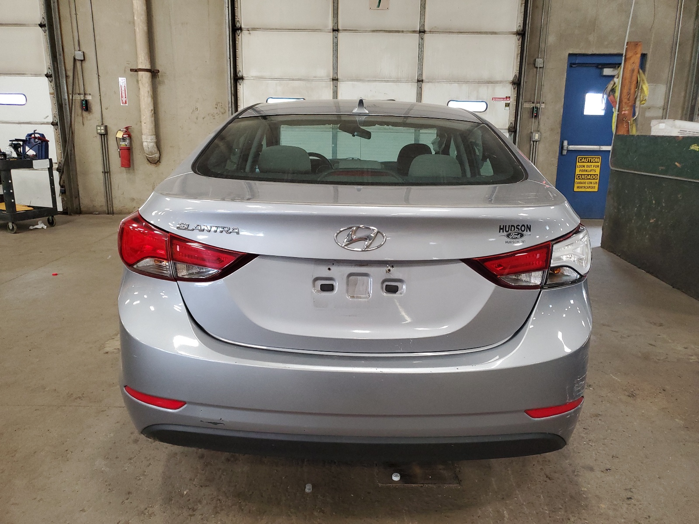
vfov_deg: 53.1
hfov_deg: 67.3
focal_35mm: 26
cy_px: 262
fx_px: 525
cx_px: 350
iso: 180
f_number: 1.5
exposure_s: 1/60.2
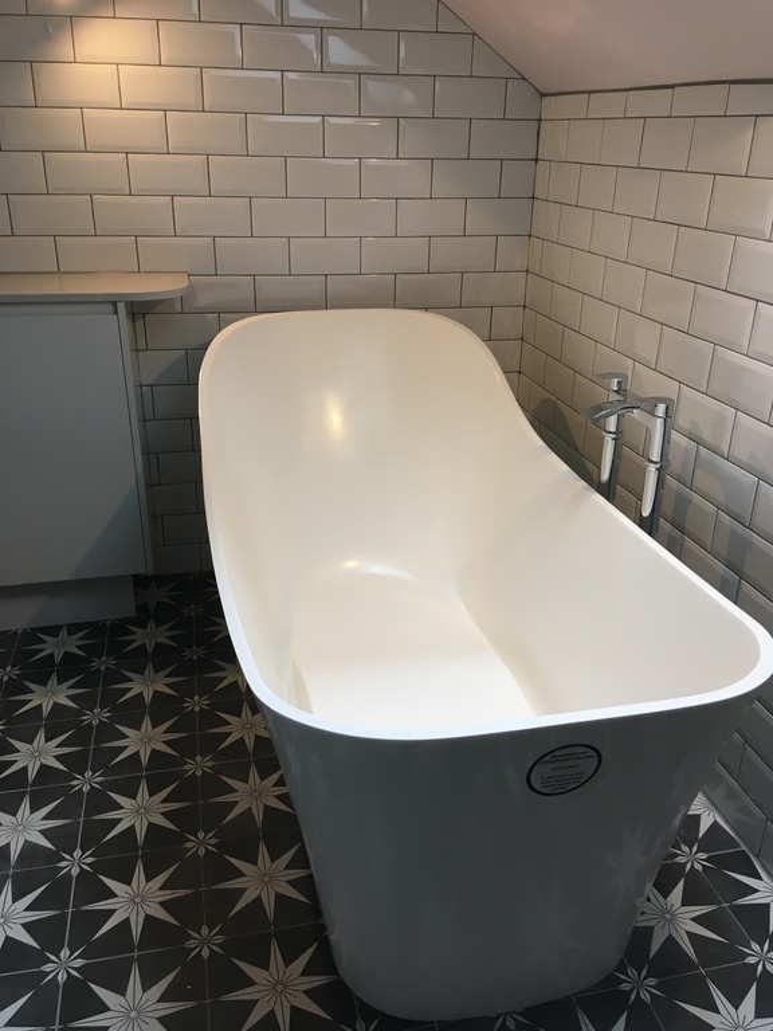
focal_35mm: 29
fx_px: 863
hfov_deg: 48.2
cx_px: 386
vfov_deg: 61.7
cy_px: 516
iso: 64
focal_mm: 4.15
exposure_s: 1/33
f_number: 2.2
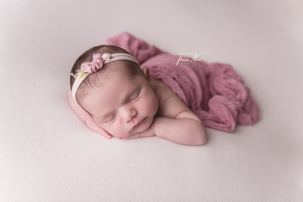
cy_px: 101
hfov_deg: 54.4
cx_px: 152
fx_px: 295
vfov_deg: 37.9
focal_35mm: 35
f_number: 2.8
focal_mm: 35
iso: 100
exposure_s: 1/160
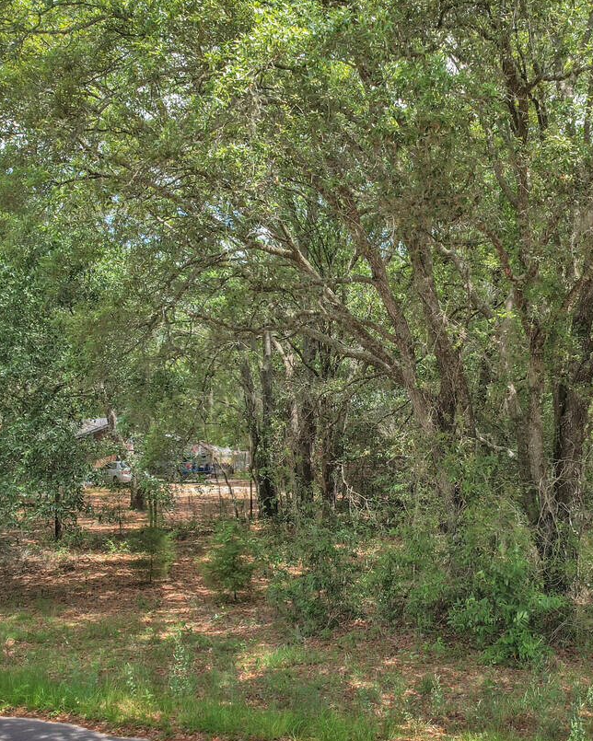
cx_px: 425
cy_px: 457
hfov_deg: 35.9
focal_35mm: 41
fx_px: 899
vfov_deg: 44.5
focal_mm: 8.38
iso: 100
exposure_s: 1/100
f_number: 2.8
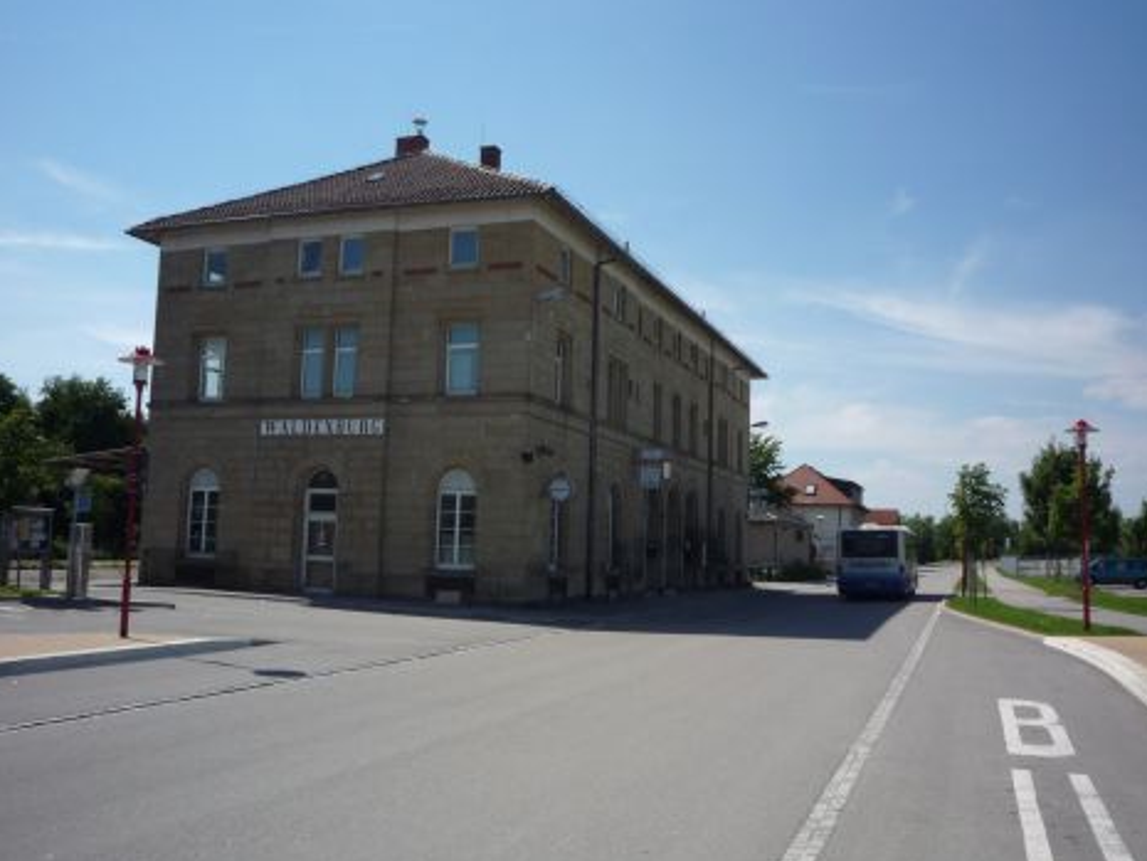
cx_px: 570
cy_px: 429
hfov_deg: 55.3
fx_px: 1094
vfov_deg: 43.0
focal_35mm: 33
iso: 100
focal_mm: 5.2
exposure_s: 1/500
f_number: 5.6
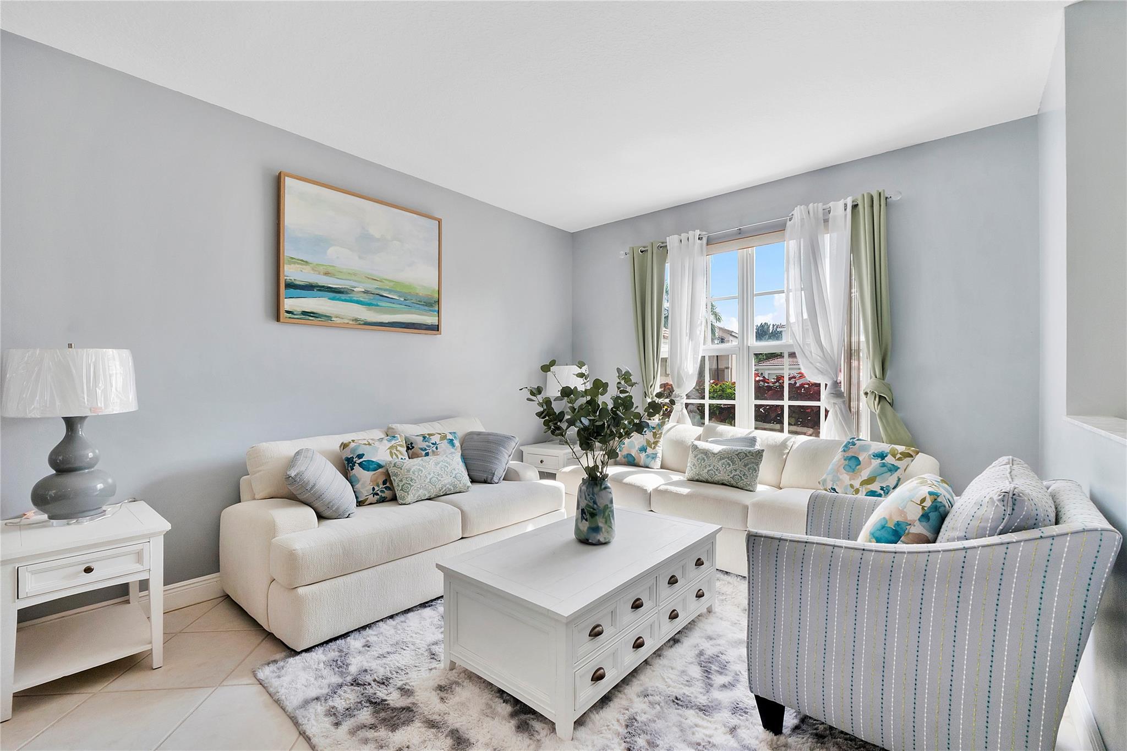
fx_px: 470
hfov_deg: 100.4
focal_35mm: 15
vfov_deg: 77.3
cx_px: 564
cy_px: 376
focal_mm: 10
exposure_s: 1/125
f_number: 8
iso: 800
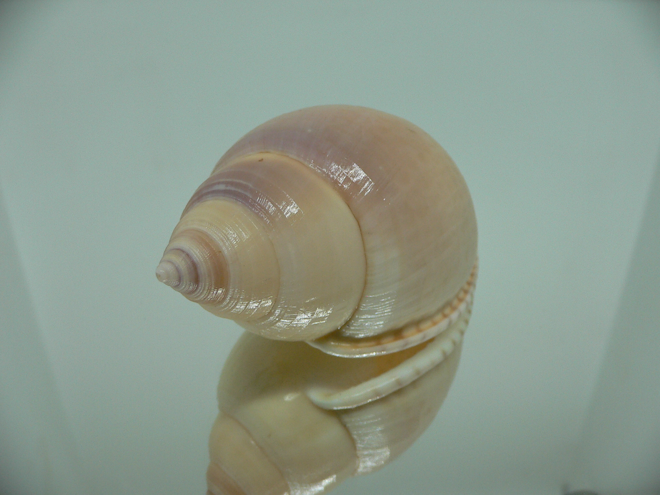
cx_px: 330
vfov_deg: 40.7
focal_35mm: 35
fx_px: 667
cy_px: 248
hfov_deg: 52.6
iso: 100
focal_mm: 4.6
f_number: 2.8
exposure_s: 1/60
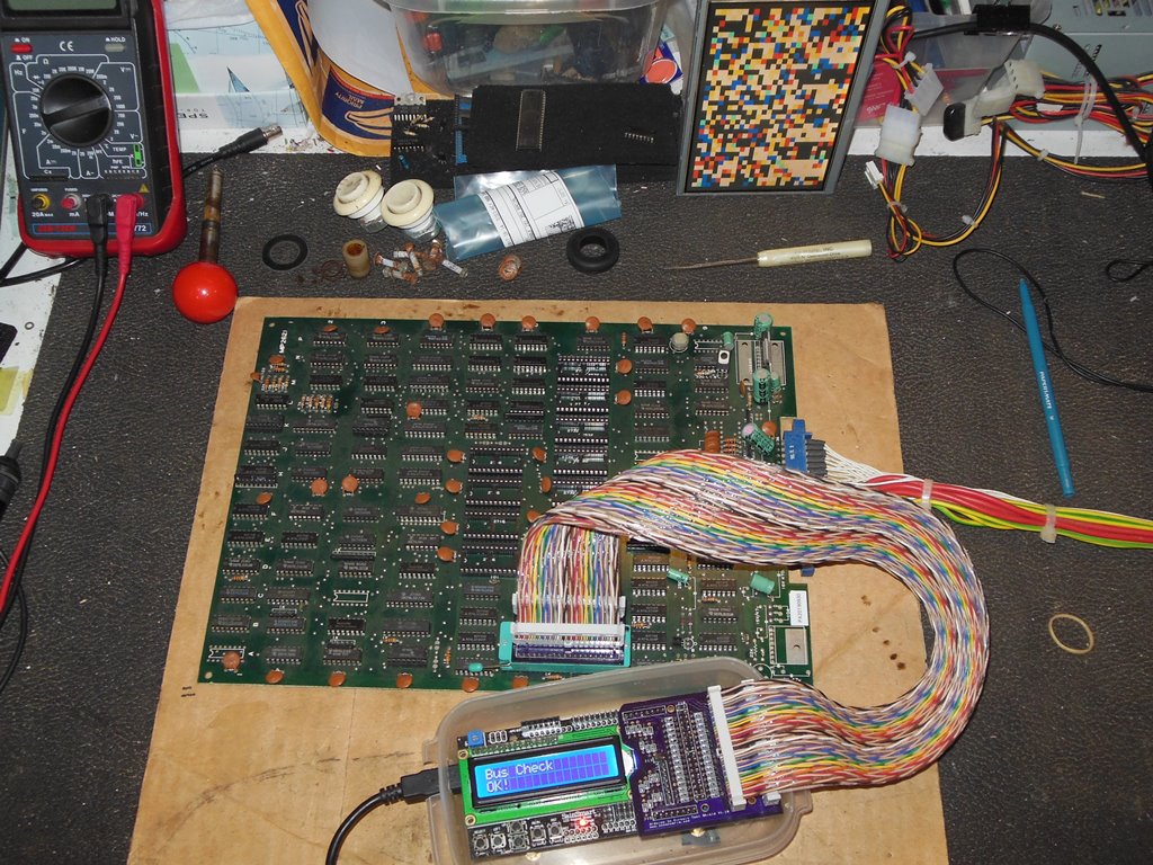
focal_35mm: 33
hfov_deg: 55.4
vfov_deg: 42.9
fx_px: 1099
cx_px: 576
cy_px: 432
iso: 200
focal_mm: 6
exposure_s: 1/30
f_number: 3.5
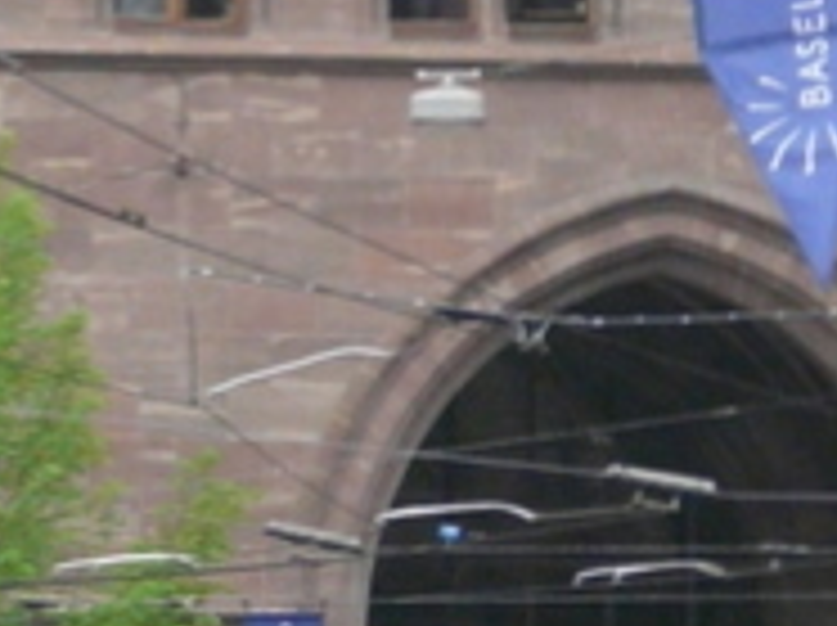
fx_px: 16783
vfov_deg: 2.1
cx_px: -1269
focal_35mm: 695
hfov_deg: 2.8
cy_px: 937
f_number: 3.6
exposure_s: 1/250
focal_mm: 21.1
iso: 250
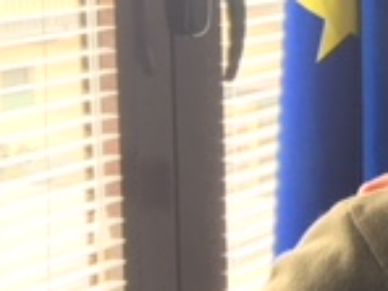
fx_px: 1401
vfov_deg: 11.8
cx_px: 792
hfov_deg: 13.4
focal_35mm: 125
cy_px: 21
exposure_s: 1/50
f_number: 2.2
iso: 32
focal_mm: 4.15
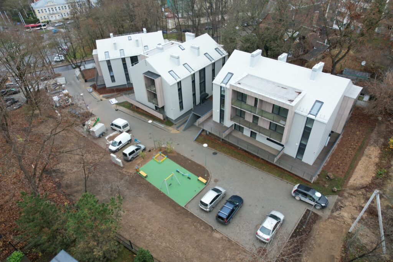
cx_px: 196
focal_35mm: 22
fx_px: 240
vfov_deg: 57.2
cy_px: 131
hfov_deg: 78.6
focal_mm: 8.38
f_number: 2.8
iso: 200
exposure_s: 1/160
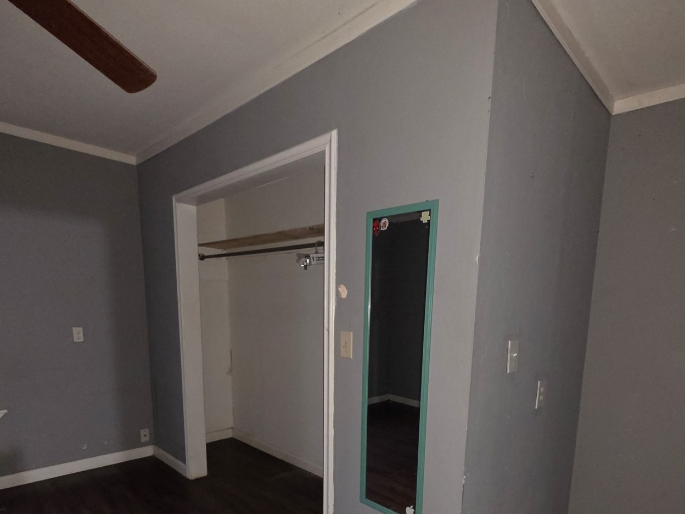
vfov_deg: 62.4
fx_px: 396
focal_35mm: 20
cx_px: 360
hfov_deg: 81.7
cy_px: 382
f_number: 1.9
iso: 400
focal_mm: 2.2
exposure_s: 1/29.8
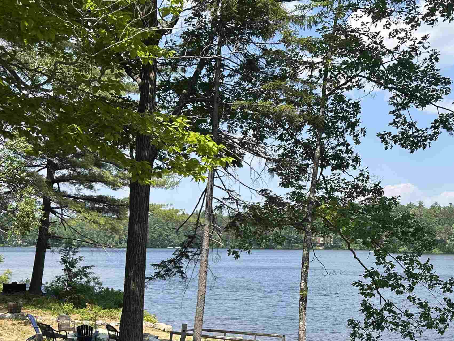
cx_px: 303
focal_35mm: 47
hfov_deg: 39.9
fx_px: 617
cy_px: 213
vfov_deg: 30.8
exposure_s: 1/2513
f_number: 1.5
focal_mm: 5.7
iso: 50
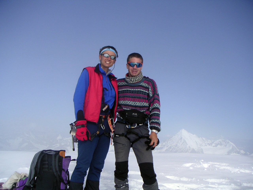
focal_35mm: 38
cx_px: 126
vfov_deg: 37.7
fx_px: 278
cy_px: 95
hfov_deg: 49.0
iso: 50
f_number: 6.7
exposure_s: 1/250
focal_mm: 6
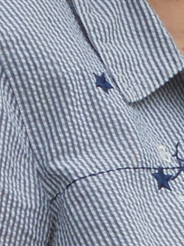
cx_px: 379
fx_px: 3141
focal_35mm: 443
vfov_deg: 4.5
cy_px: 339
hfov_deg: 3.3
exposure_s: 1/160
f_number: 5.3
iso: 80
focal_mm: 11.7
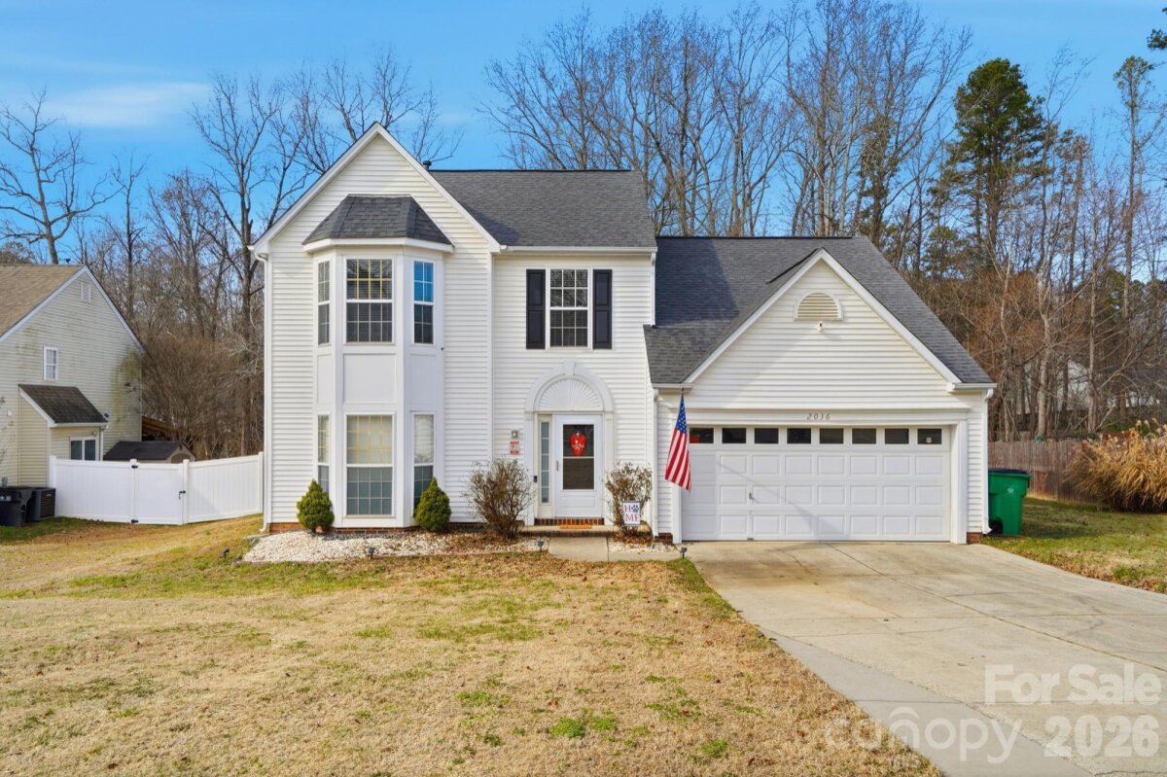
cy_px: 388
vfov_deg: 49.5
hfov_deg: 69.4
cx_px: 584
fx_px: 842
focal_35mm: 26
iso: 50
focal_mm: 26
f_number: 11
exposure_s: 1/1000
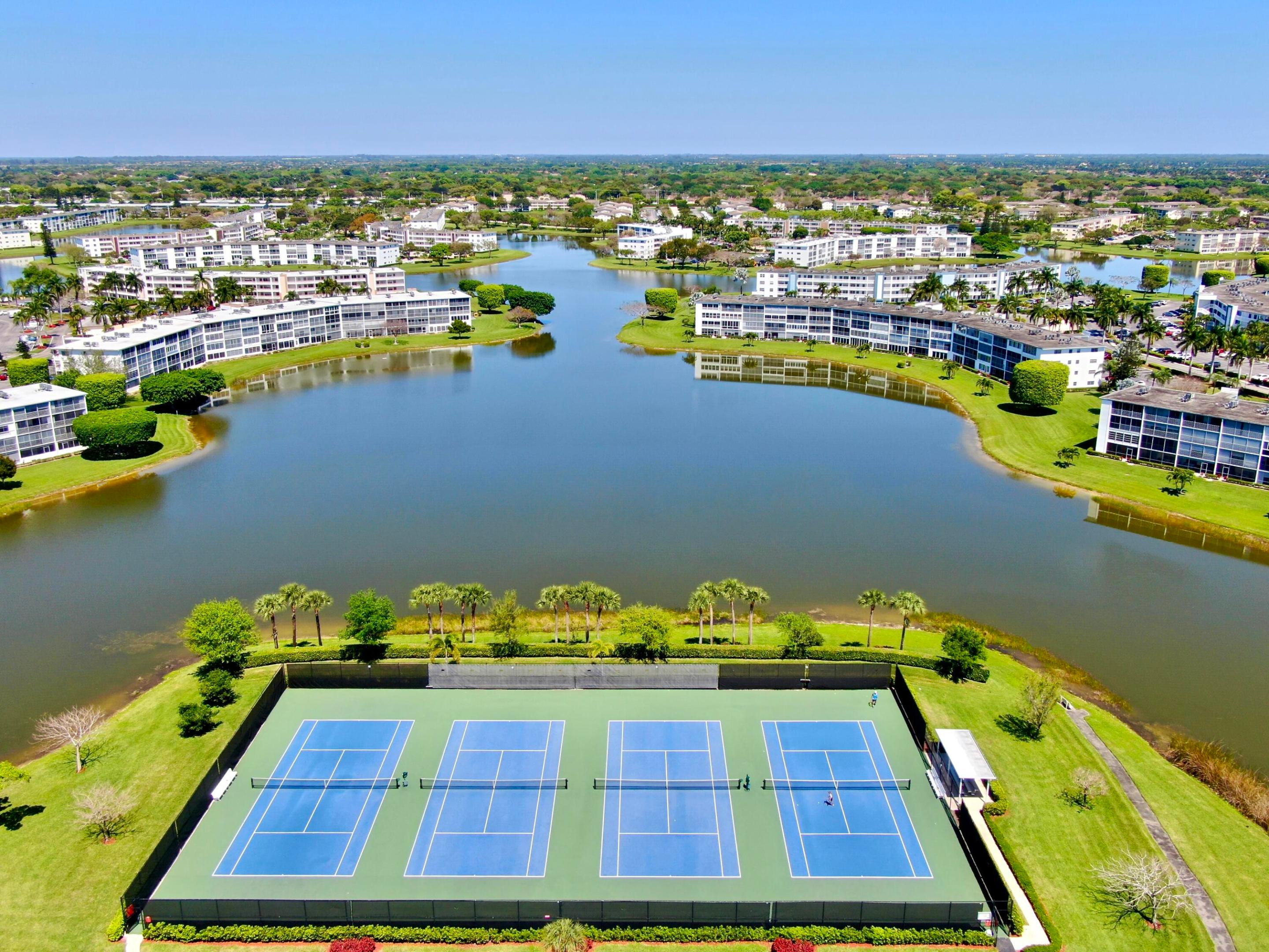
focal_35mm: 30
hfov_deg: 60.0
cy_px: 476
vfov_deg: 46.8
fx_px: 1100
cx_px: 634
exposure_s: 1/800
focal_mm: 5.22
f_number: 3.1
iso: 100
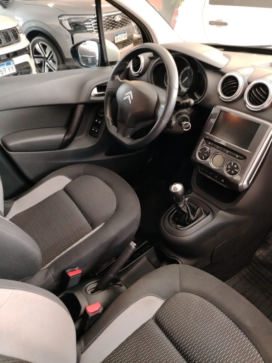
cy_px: 182
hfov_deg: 56.8
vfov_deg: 71.6
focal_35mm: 24
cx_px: 136
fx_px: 251
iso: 3272
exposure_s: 1/25
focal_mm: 5.25
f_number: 1.75
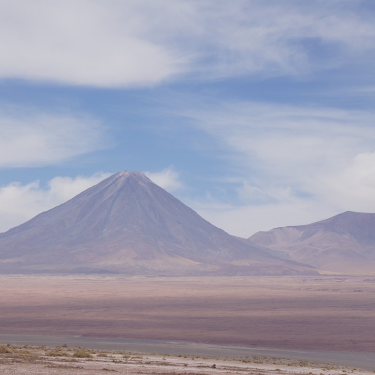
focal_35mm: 143
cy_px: 187
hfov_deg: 12.2
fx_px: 1753
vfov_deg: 12.2
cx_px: 110
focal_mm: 74
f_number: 9
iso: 200
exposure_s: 1/800
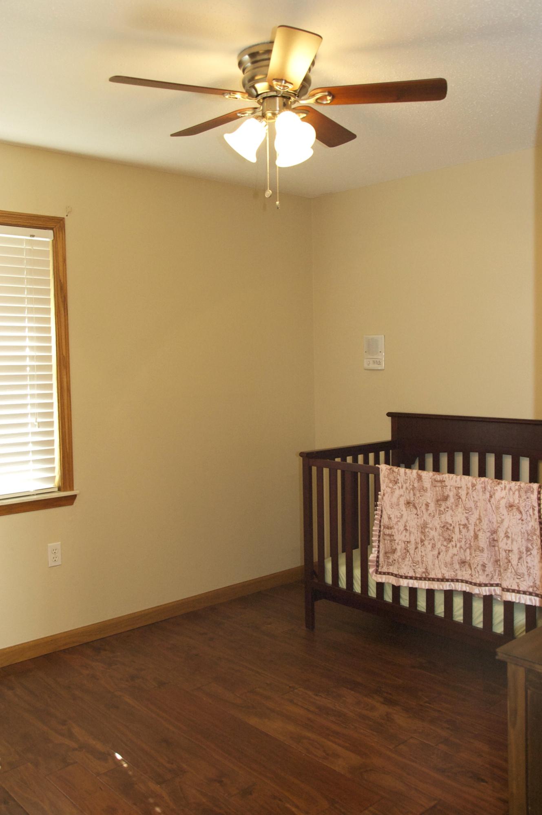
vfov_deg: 57.3
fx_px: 747
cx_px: 271
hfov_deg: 39.9
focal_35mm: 33
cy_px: 408
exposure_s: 1/60
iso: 1000
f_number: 6.3
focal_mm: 22
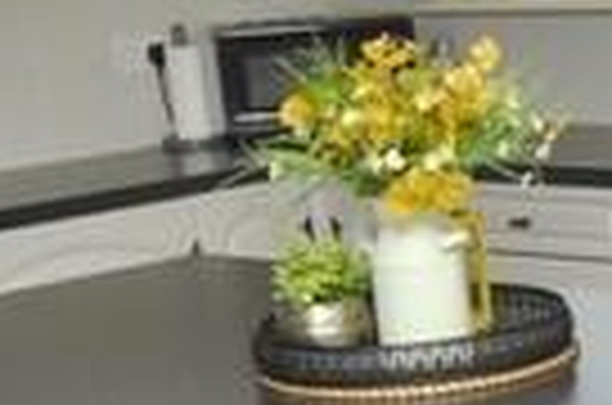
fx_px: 1917
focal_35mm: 113
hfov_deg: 17.2
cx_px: 774
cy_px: 441
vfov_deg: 11.9
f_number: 5.6
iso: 200
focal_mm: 10
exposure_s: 1/125
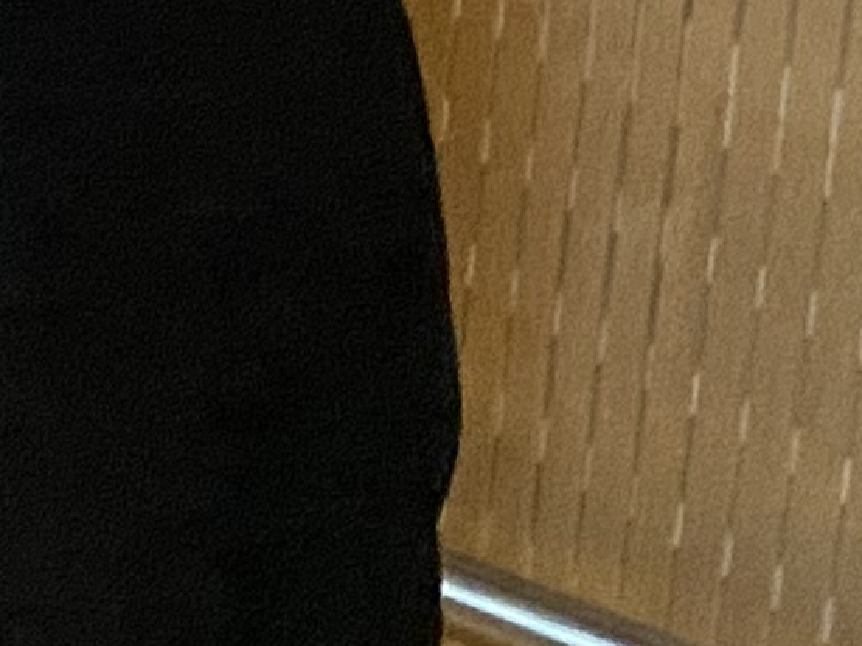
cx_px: -2229
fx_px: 4705
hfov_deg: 8.0
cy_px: -404
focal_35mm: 189
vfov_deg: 7.7
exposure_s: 1/50
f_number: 1.8
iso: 500
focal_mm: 4.25
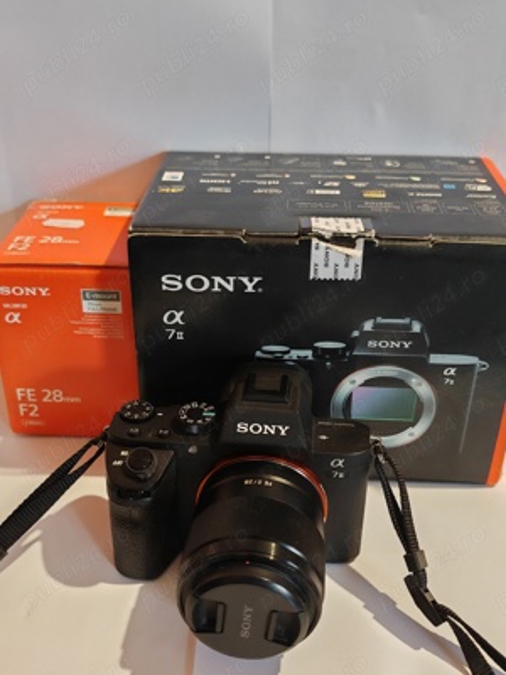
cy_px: 338
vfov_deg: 47.9
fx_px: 760
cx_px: 253
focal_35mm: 39
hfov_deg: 36.8
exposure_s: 1/100
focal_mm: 7.62
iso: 1000
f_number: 1.6
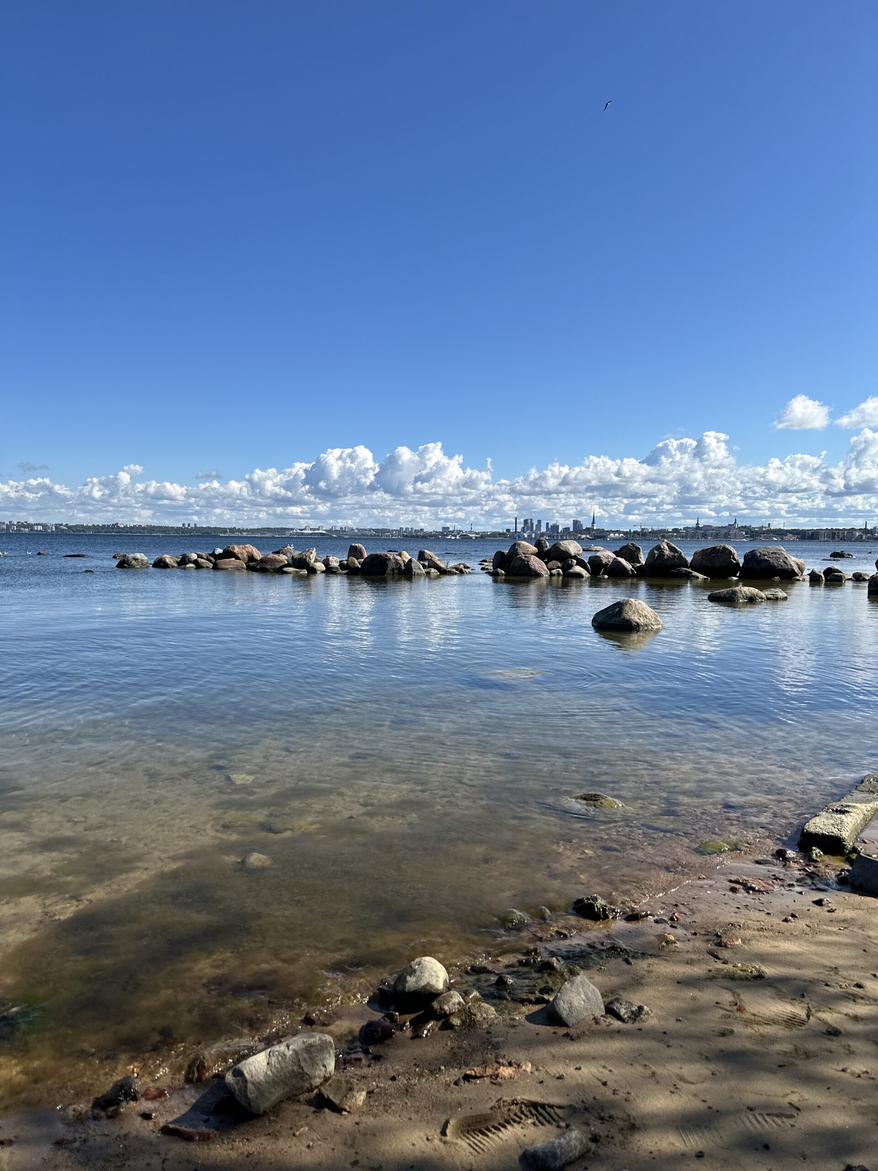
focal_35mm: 24
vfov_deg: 71.6
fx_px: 812
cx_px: 439
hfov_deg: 56.8
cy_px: 586
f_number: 1.78
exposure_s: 1/7576
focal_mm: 6.86
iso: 80
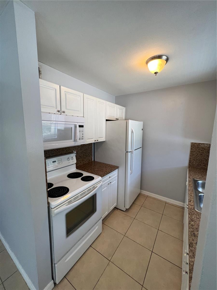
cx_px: 108
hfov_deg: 89.9
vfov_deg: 106.2
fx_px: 109
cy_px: 145
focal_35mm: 13
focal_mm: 1.57
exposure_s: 1/99
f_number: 1.8
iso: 100
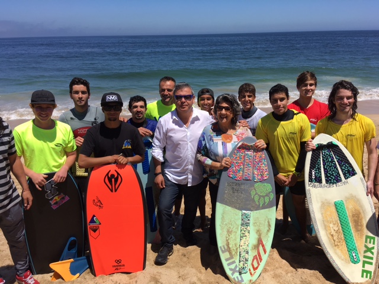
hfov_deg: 61.7
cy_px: 142
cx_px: 190
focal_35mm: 29
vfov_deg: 48.2
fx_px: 318
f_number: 2.2
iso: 25
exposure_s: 1/2079
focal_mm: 4.15
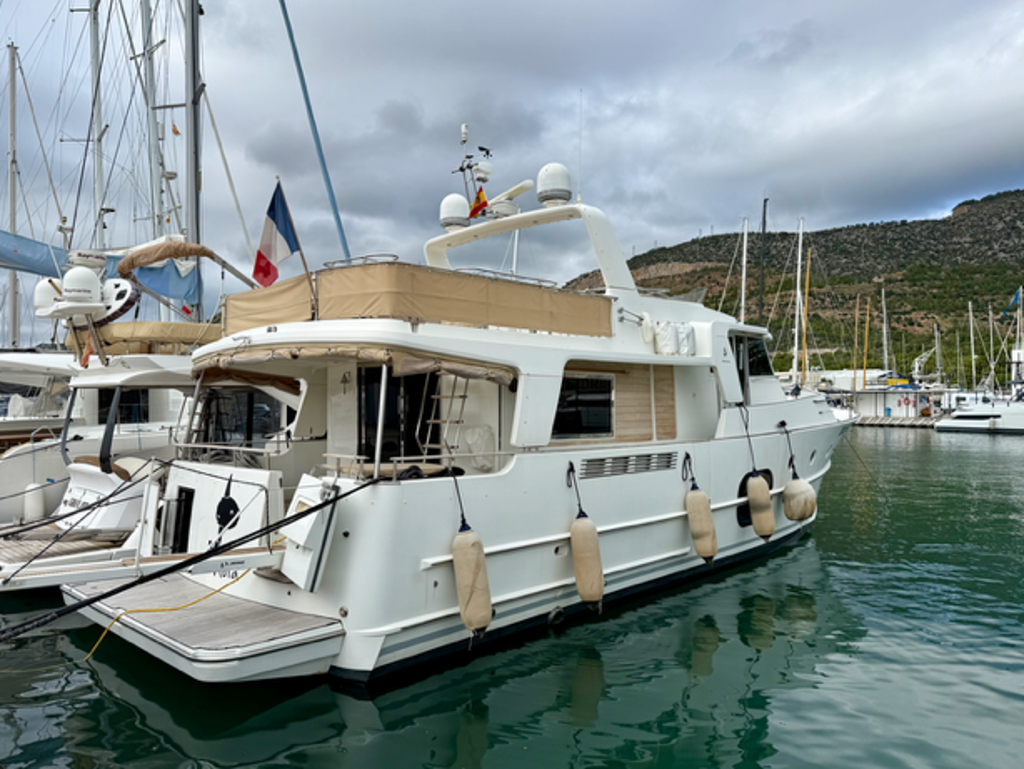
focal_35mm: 25
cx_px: 502
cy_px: 395
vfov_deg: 54.9
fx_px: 740
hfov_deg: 69.4
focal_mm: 6.76
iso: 80
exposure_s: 1/3953
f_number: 1.78
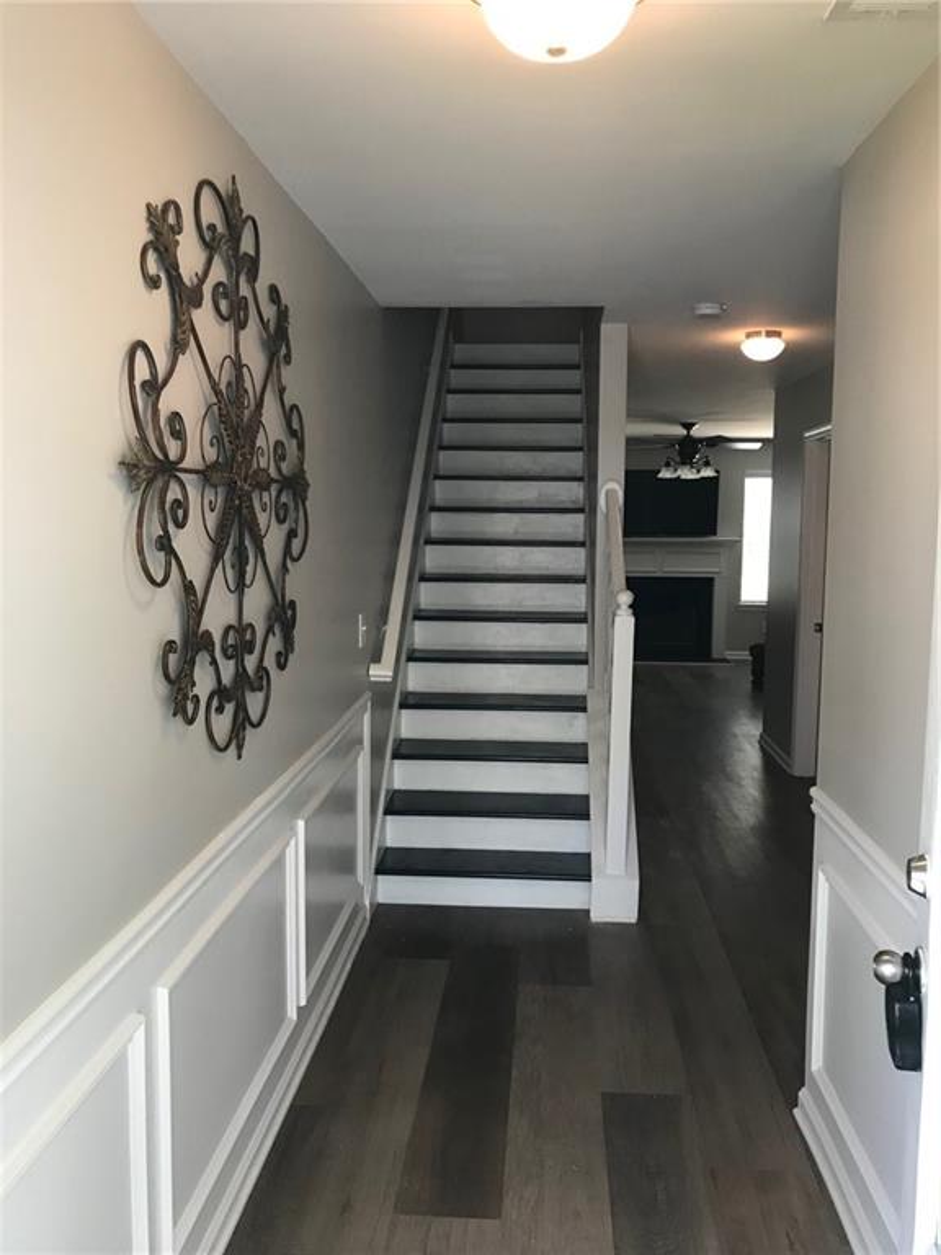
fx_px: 1015
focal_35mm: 28
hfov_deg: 49.7
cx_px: 470
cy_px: 628
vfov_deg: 63.4
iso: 32
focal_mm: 3.99
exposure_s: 1/30
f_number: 1.8
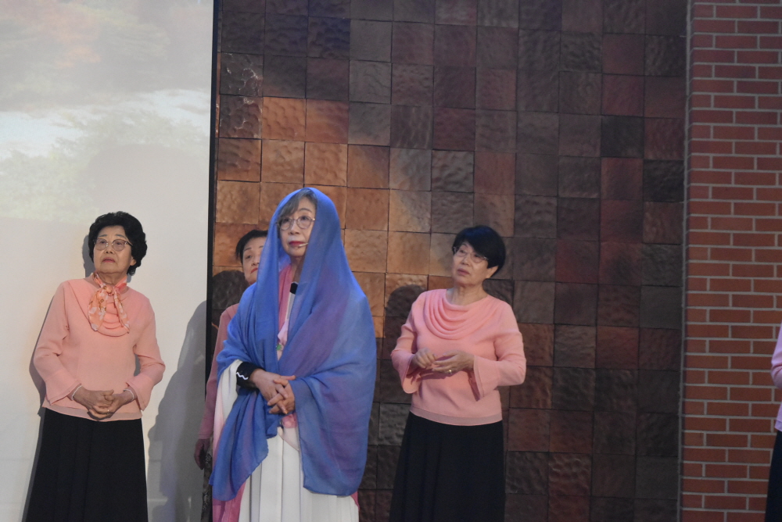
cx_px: 391
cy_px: 261
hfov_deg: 26.0
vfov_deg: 17.5
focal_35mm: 78
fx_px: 1695
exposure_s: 1/60
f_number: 5.6
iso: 5000
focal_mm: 52
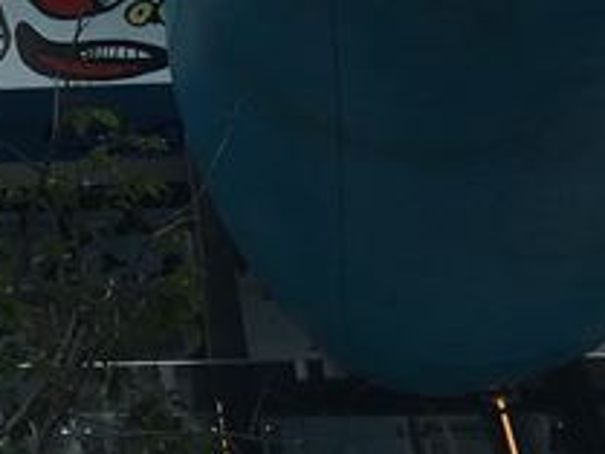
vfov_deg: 12.1
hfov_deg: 16.5
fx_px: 1941
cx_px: -229
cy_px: -405
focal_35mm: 111
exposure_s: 1/793
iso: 25
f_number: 2.2
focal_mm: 4.15
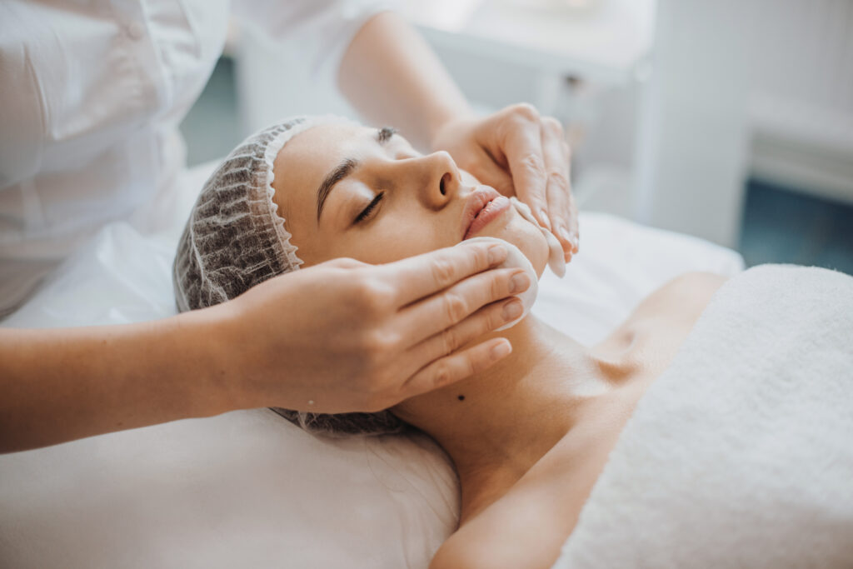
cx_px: 426
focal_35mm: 50
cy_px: 284
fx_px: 1185
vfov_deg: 27.0
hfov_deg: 39.6
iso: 320
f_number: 2.2
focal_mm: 50
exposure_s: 1/320
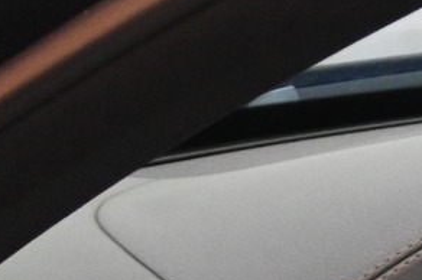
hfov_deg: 7.5
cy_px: 535
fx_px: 2976
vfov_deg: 5.3
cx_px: 1038
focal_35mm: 254
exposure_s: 1/80
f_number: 4.8
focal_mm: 30.5
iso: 3200
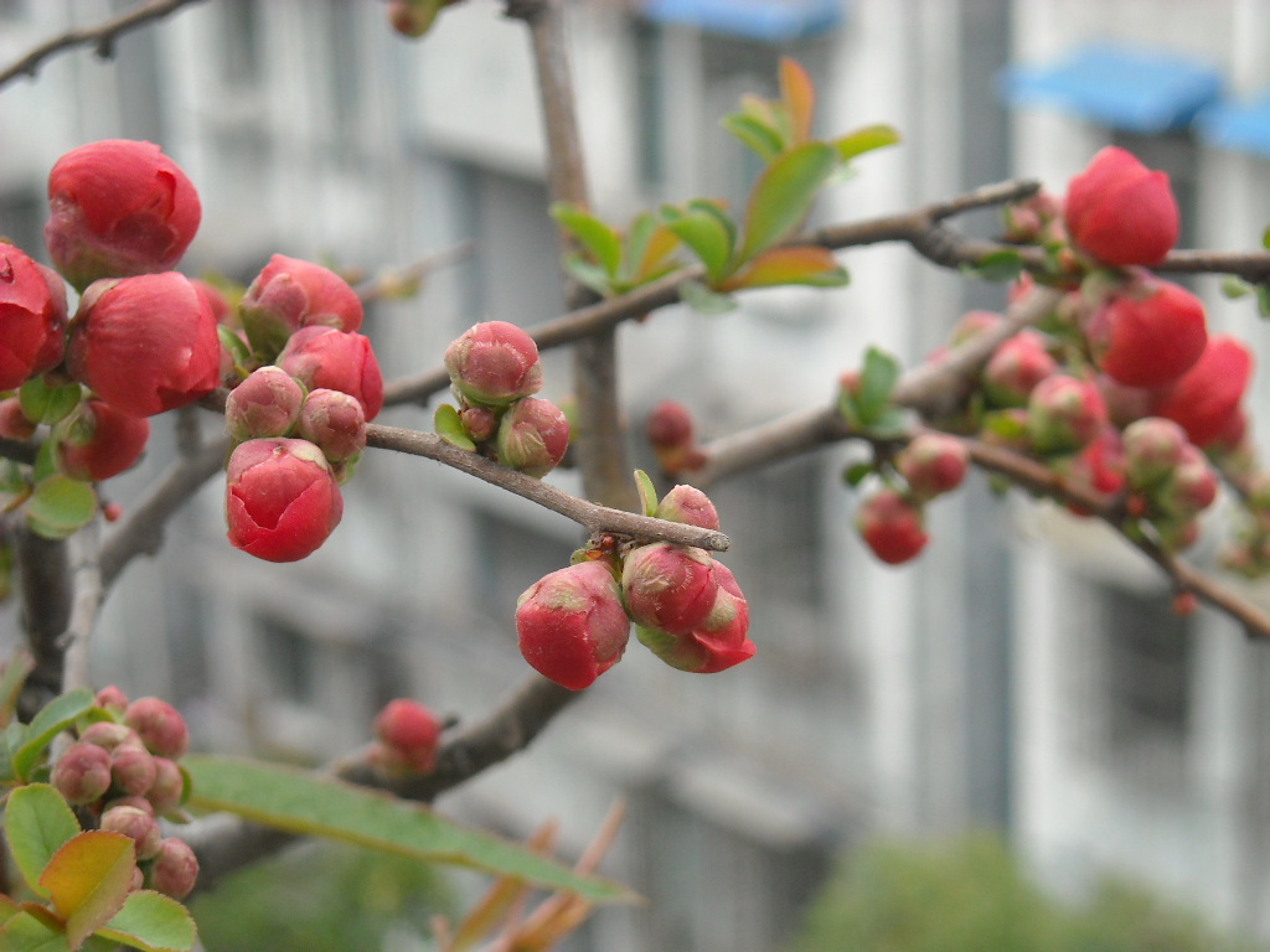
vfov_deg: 14.1
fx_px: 3852
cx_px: 635
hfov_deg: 18.7
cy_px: 476
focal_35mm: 105
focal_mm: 17.1
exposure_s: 1/125
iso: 227
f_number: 4.7
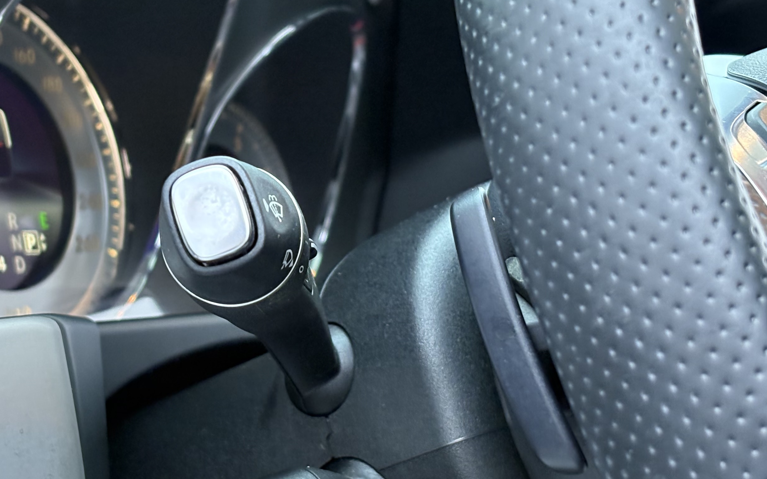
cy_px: 290
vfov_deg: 14.4
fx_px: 1902
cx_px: 308
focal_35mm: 91
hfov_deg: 22.8
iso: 250
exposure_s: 1/33
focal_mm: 5.96
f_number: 1.6
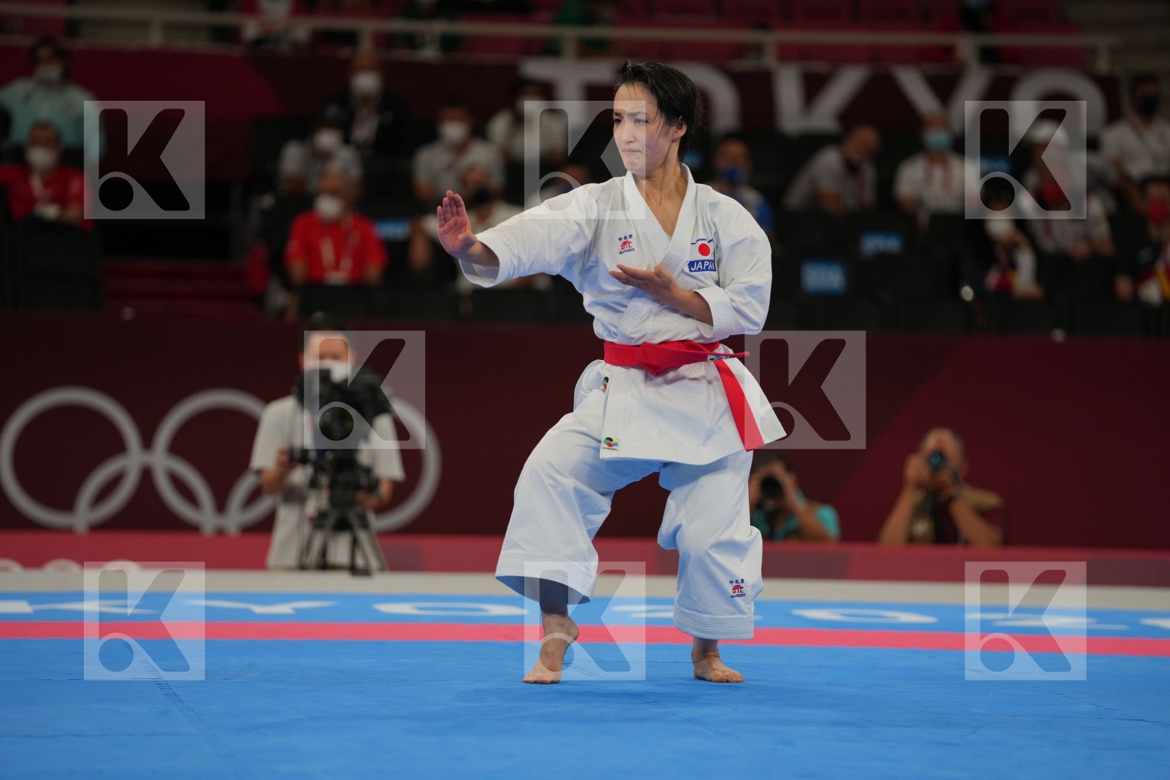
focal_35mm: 187
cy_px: 390
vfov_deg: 7.3
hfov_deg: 11.0
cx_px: 585
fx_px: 6077
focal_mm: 187
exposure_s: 1/500
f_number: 2.8
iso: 200
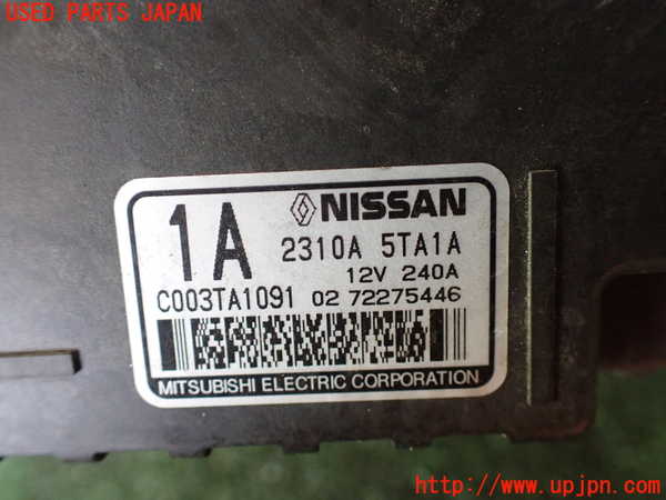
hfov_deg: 60.0
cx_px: 333
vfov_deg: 46.8
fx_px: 577
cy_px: 250
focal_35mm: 30
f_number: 2.3
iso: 800
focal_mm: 5.4
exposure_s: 1/60
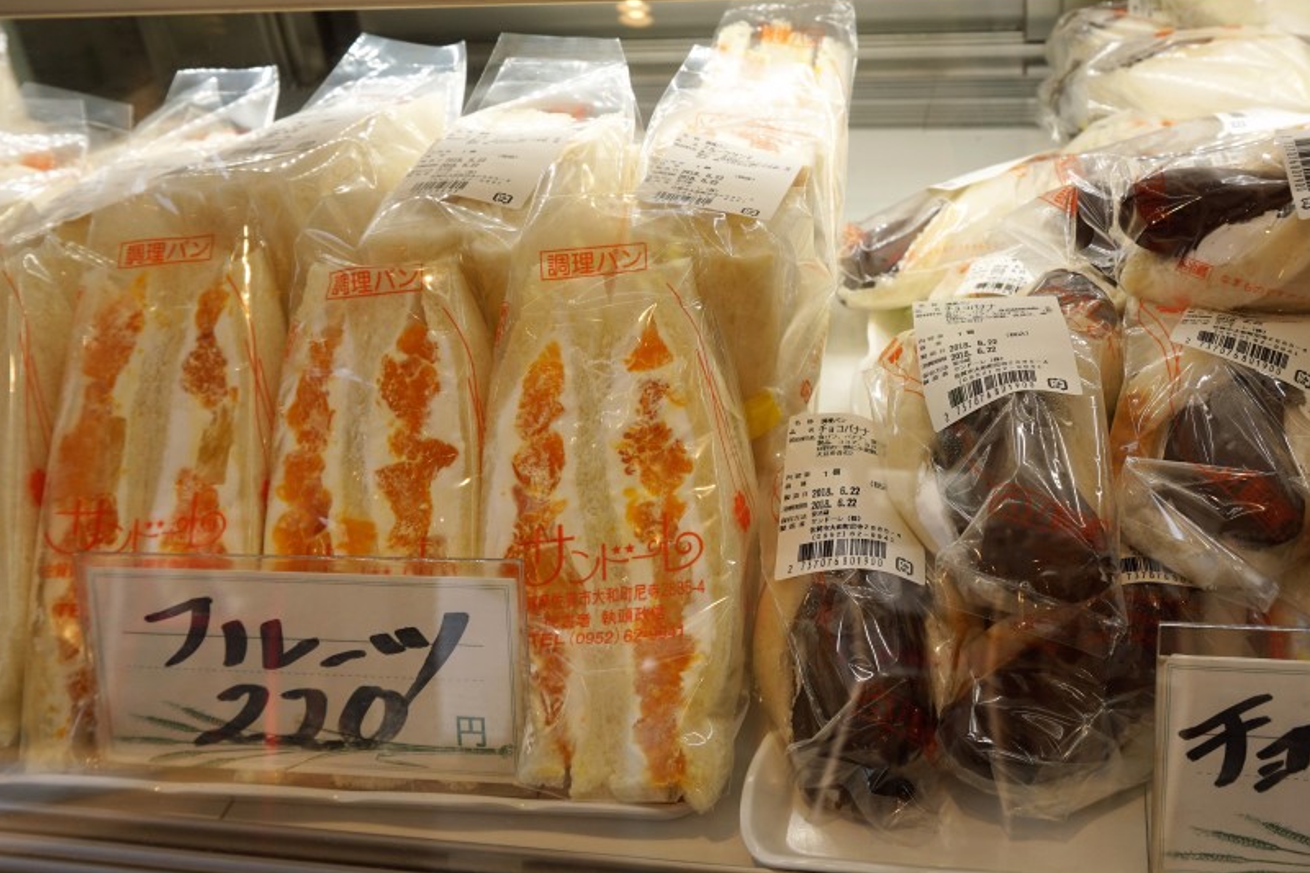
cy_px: 401
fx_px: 1310
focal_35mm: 36
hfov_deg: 52.6
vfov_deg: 36.8
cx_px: 812
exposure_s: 1/100
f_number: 5.6
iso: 100
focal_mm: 16
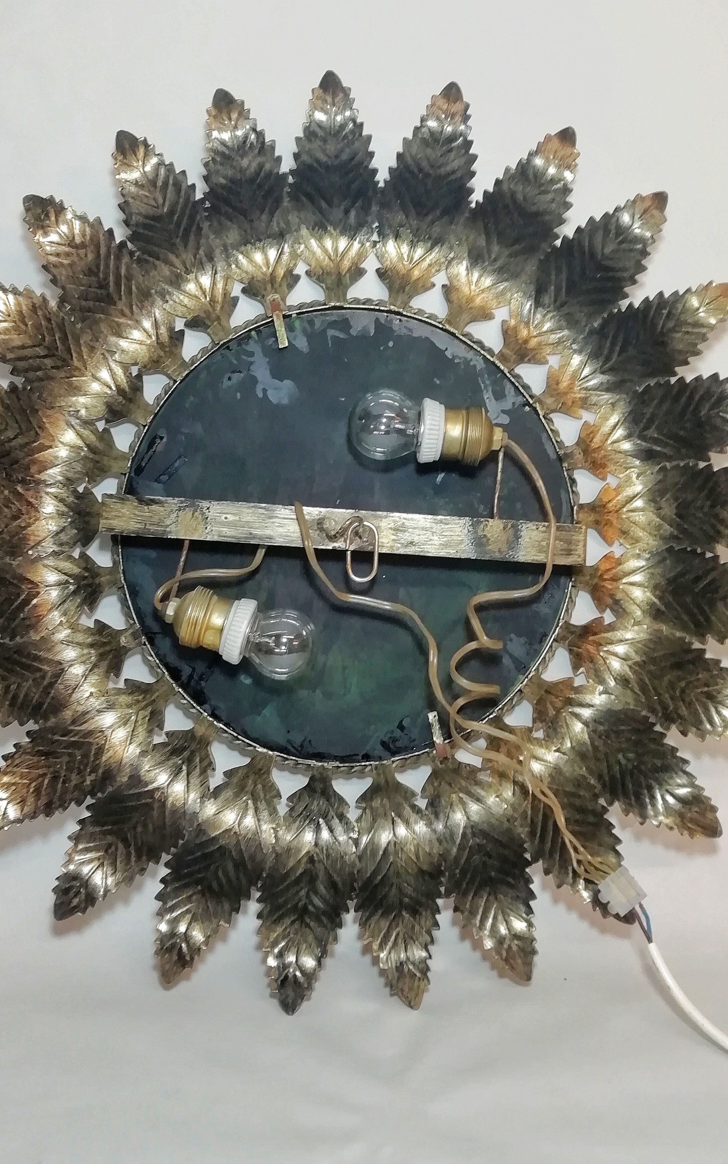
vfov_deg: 58.0
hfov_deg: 38.3
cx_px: 356
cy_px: 508
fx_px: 1048
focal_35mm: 33
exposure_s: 1/33.3
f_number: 2.2
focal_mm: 3.46
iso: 100
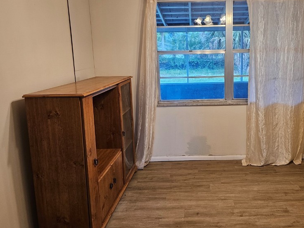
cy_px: 100
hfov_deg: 56.0
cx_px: 195
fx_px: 281
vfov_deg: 44.1
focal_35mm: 32
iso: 200
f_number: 1.7
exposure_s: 1/120
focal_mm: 6.3
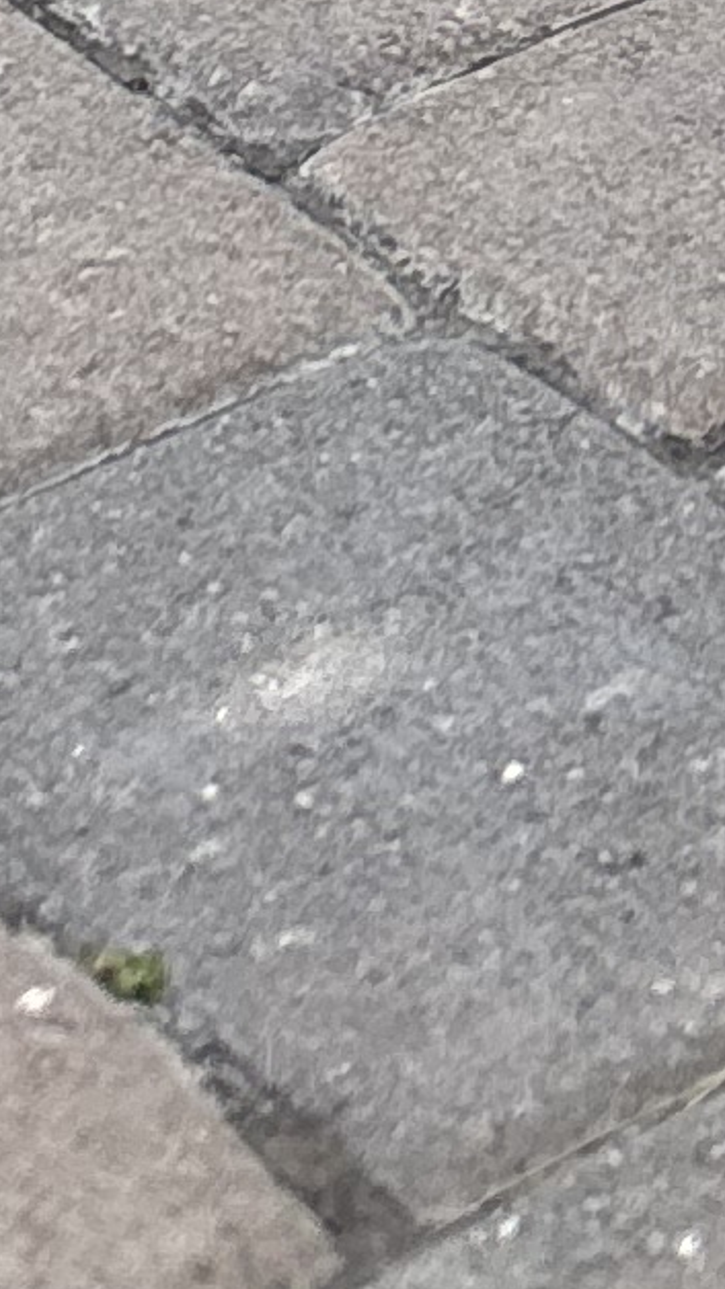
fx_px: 6223
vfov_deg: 9.5
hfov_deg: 6.4
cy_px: -2492
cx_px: 1711
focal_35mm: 182
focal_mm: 5.96
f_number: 1.6
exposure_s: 1/1328
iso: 50
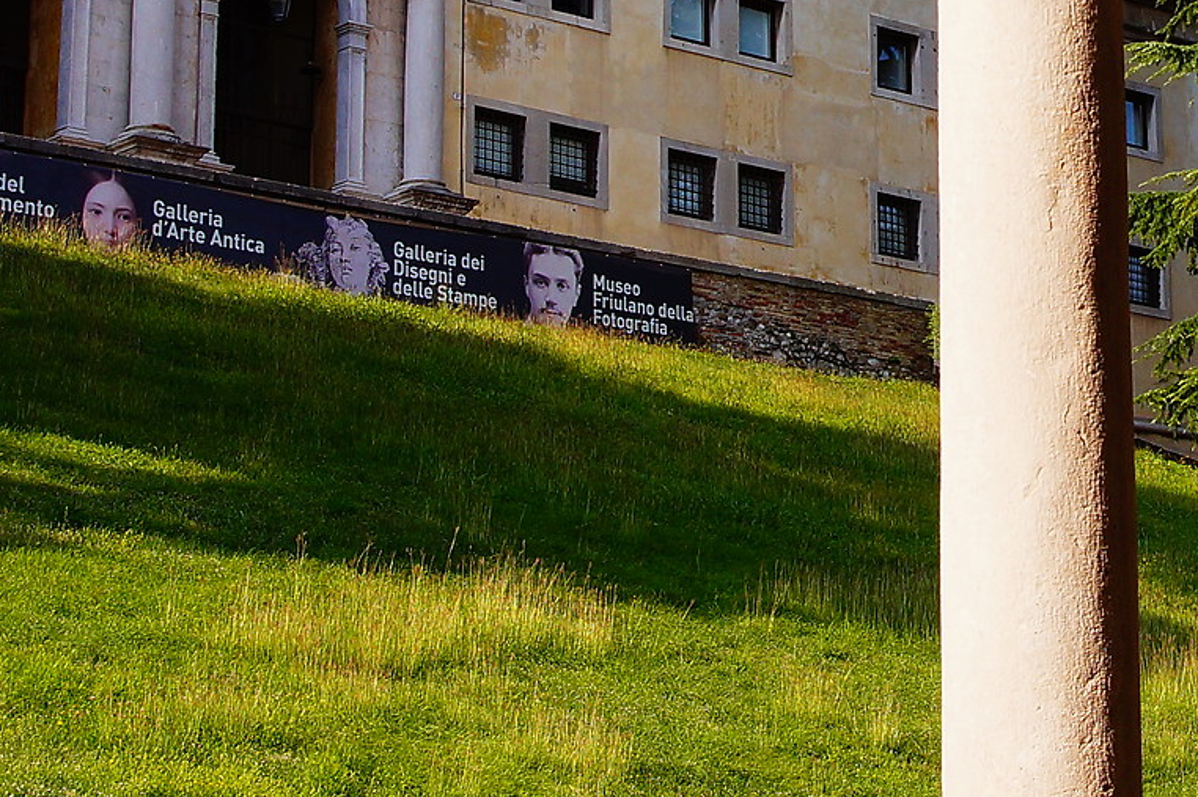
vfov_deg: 13.0
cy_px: 40
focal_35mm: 104
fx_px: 3459
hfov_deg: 19.3
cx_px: 1083
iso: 100
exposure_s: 1/200
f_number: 8
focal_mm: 22
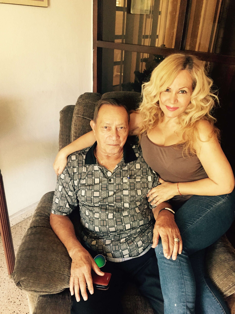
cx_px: 118
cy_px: 157
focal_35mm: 29
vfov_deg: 61.7
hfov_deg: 48.2
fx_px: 262
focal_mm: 4.15
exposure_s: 1/30
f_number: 2.2
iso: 200
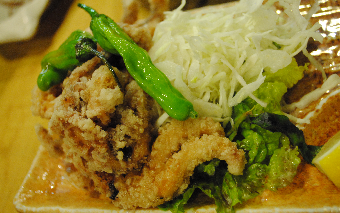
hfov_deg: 40.3
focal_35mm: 50
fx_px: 463
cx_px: 171
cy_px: 91
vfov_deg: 25.8
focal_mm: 28
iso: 1100
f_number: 4.5
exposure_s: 1/30
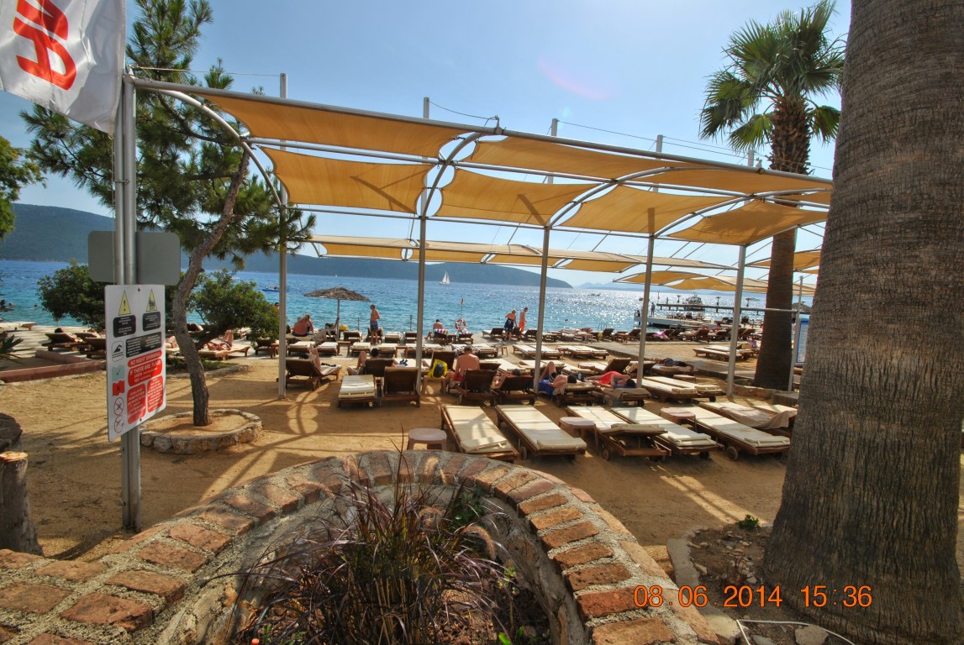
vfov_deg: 77.5
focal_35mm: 15
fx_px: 402
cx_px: 482
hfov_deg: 100.3
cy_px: 322
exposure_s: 1/200
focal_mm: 10
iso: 100
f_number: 14
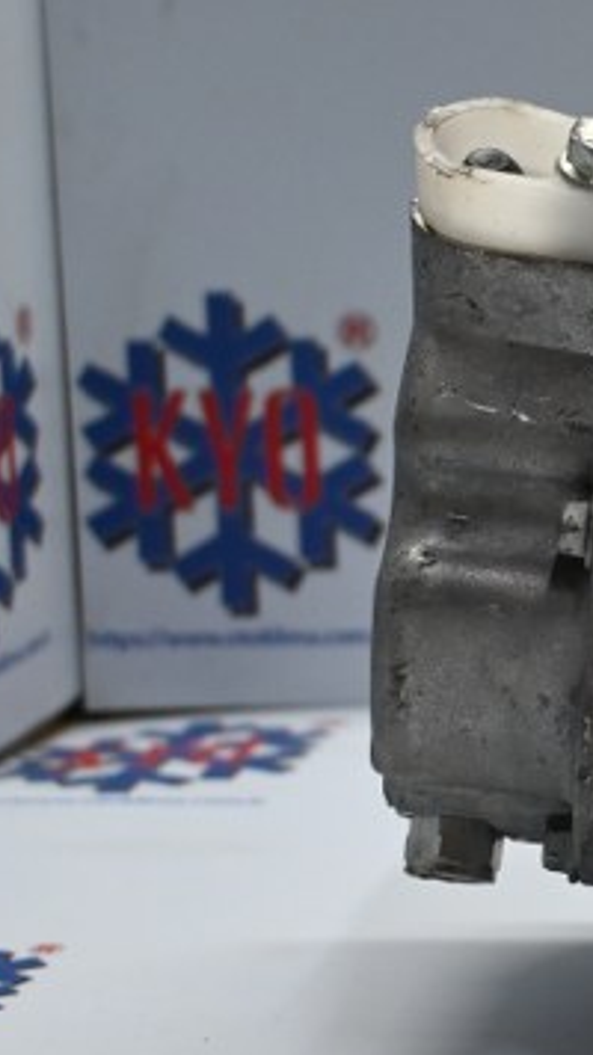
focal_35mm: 106
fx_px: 2966
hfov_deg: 10.6
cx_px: 1106
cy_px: 452
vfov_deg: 20.2
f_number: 4.8
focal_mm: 30
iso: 1100
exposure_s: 1/125
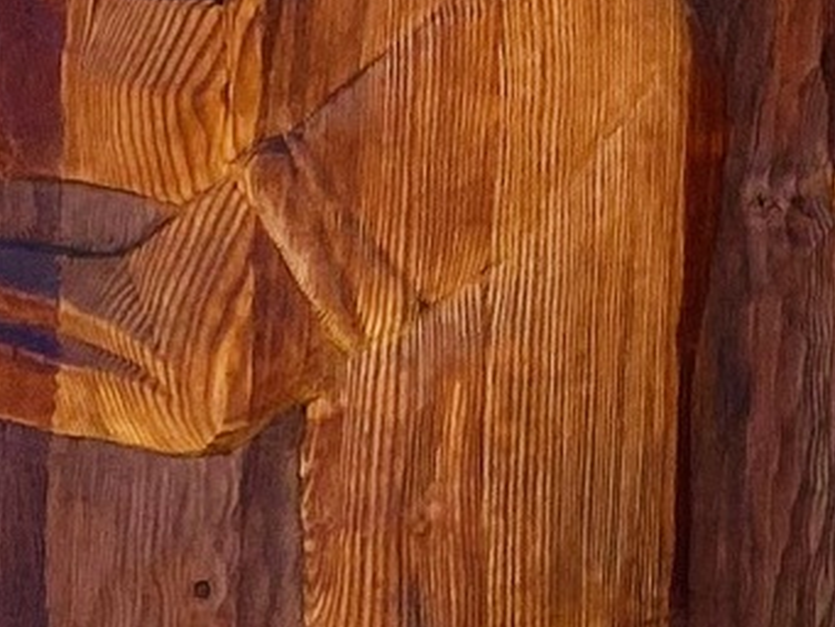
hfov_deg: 9.7
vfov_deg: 7.6
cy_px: 196
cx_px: -612
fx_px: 4705
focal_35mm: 195
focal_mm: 4.25
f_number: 1.8
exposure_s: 1/1072
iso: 32
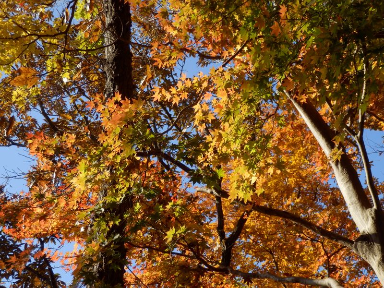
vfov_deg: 16.8
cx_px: 192
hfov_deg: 22.3
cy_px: 144
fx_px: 976
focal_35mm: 88
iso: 80
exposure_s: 1/250
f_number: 5.1
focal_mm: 15.5
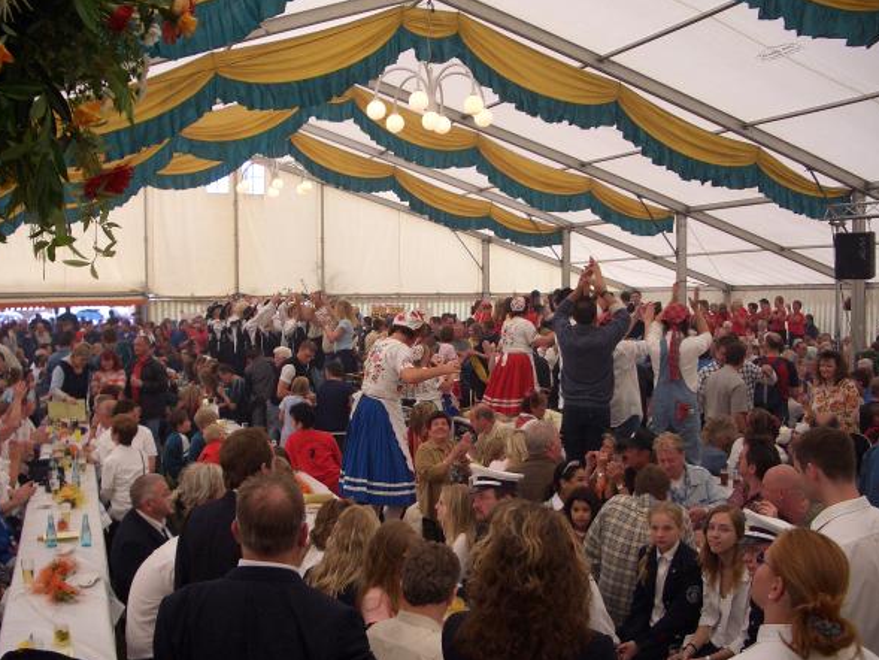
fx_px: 965
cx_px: 410
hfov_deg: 48.9
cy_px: 355
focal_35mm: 38
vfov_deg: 37.7
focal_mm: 5.8
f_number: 2.6
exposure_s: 1/125
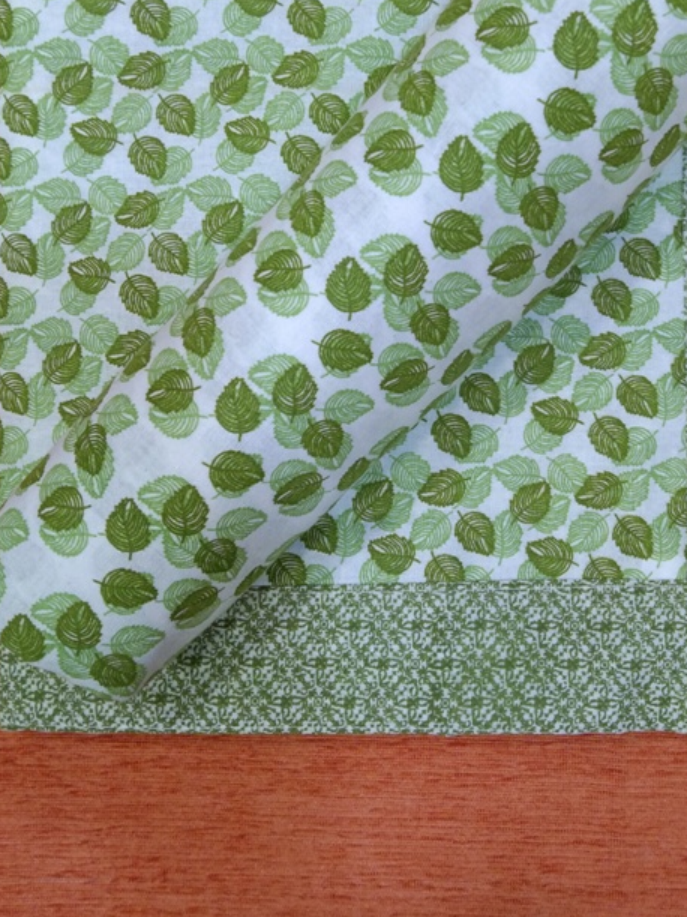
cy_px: 274
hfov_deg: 27.8
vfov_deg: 36.3
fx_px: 1376
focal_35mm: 52
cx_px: 470
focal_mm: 3.69
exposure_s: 1/33
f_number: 2.2
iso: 186
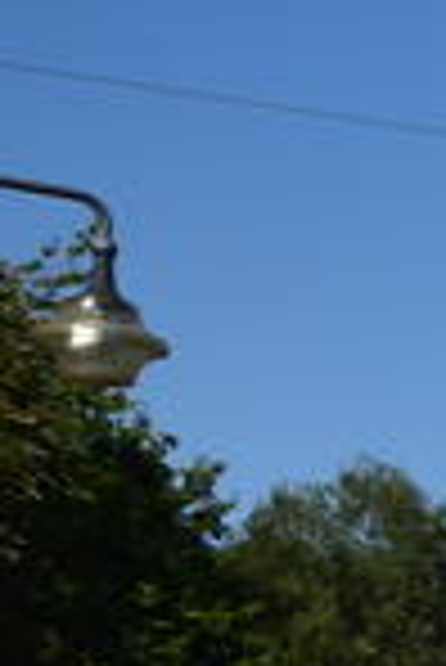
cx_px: 1924
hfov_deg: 6.2
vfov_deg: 11.4
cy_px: 801
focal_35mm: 176
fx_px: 3263
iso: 100
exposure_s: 1/200
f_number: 11
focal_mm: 20
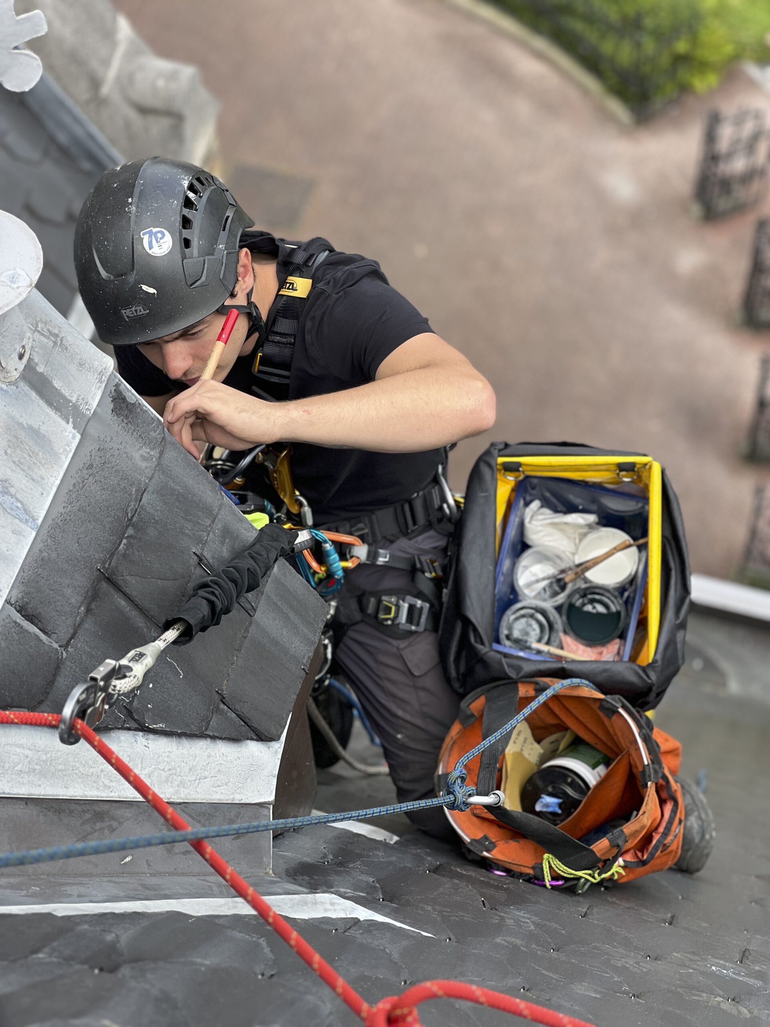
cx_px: 385
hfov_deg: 19.1
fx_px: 2284
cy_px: 514
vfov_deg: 25.3
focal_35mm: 77
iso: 25
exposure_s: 1/121
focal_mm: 9
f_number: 2.8
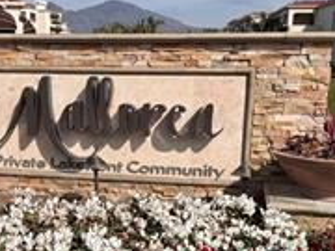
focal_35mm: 60
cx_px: 106
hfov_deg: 31.9
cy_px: 189
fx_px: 581
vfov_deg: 24.1
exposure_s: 1/7092
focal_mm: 6.76
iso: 80
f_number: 1.78
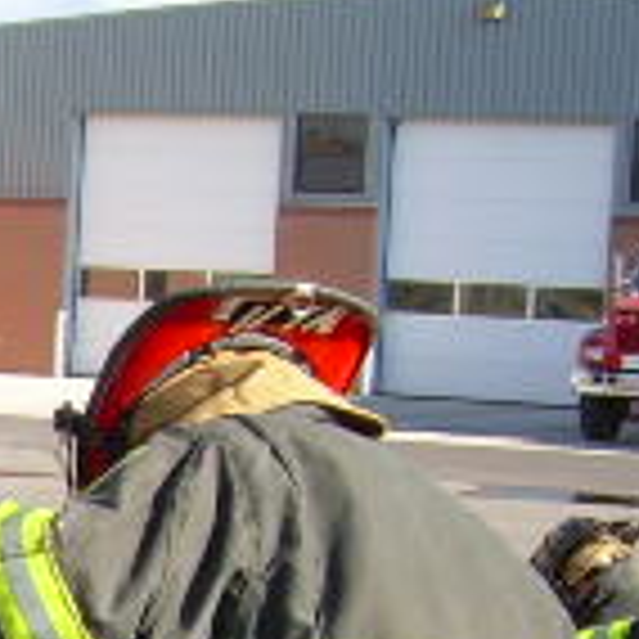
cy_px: 882
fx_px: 3154
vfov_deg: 11.2
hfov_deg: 11.1
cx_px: -342
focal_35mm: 151
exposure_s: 1/458
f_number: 2.8
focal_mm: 6.3
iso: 50
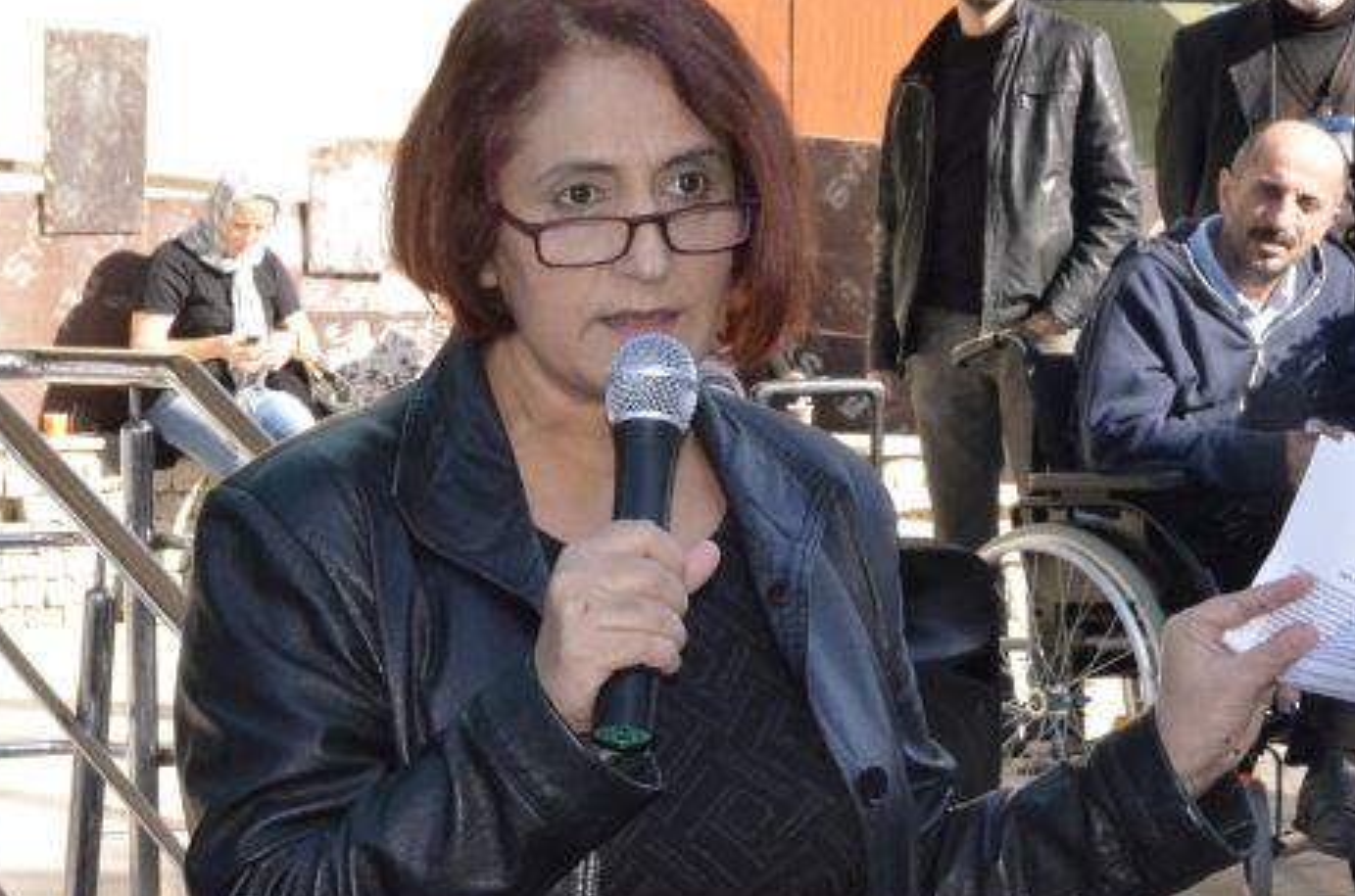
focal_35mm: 114
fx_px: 4281
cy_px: 480
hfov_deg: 18.0
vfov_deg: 12.0
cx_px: 688
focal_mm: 70
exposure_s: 1/250
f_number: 29
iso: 5000
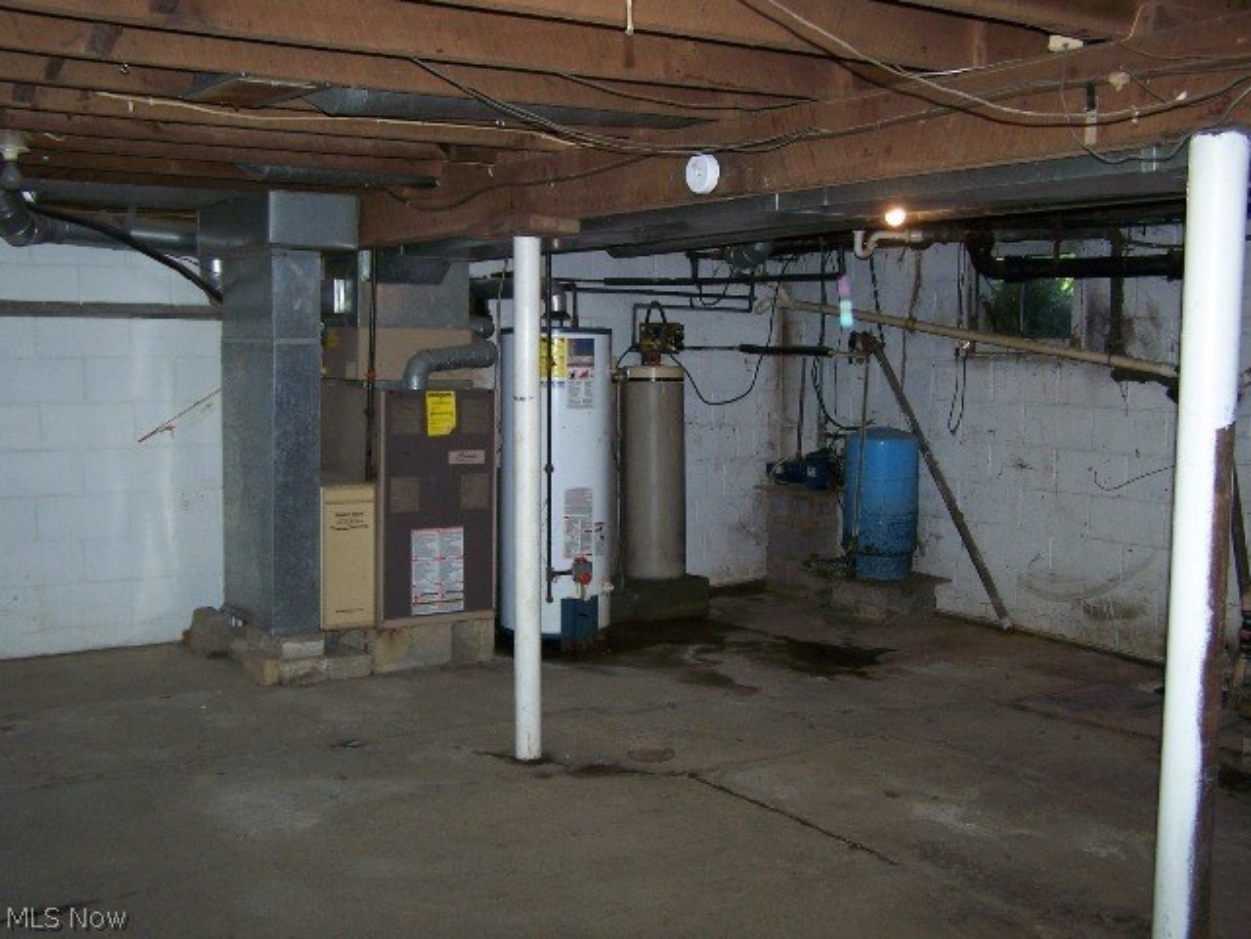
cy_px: 470
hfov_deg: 49.0
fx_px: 1373
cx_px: 626
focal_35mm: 38
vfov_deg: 37.7
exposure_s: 1/60
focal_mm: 6.3
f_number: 2.8
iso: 160
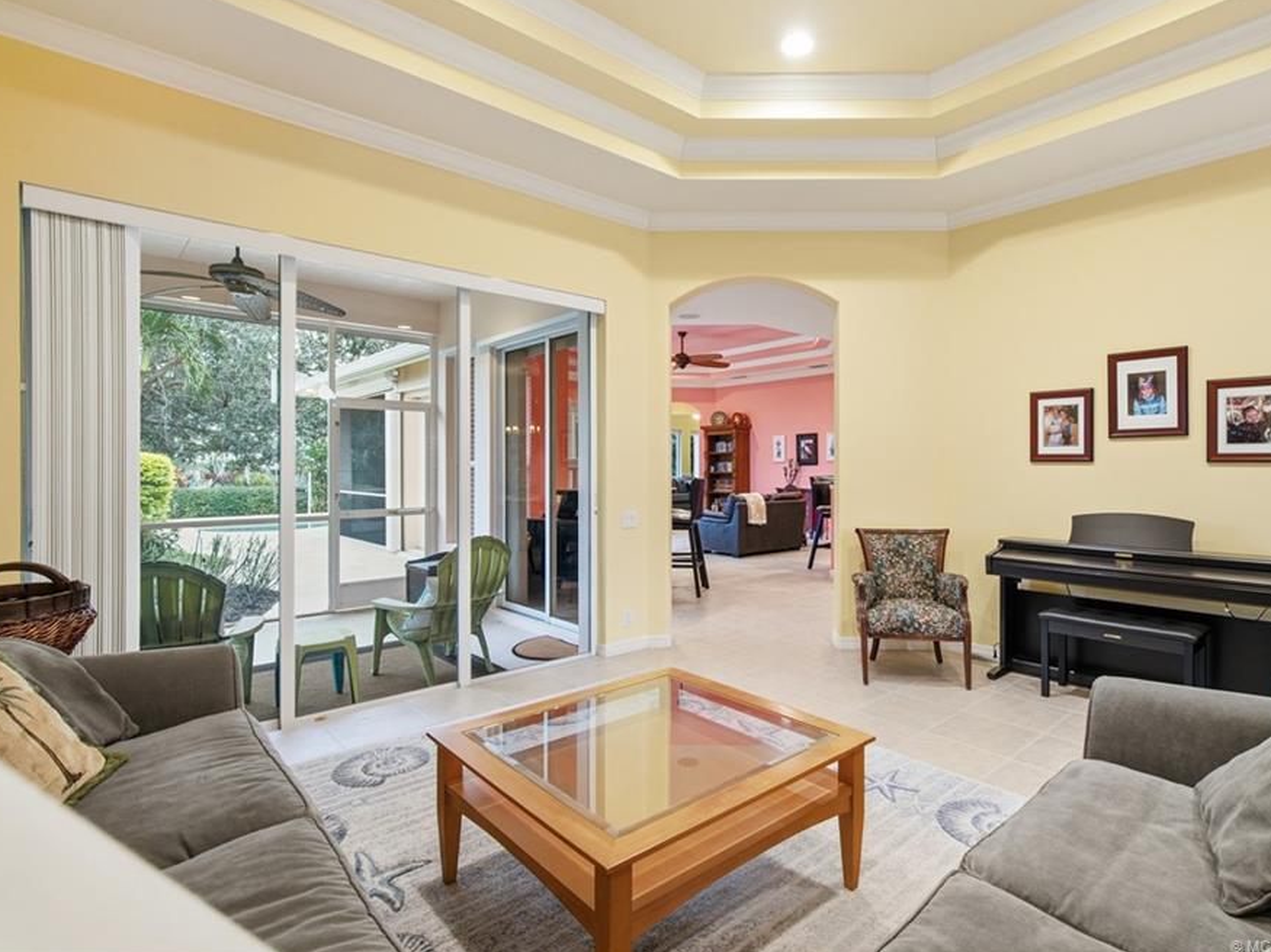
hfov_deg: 87.2
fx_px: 661
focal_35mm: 18
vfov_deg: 71.6
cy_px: 465
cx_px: 723
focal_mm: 16
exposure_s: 1/125
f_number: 8
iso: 800
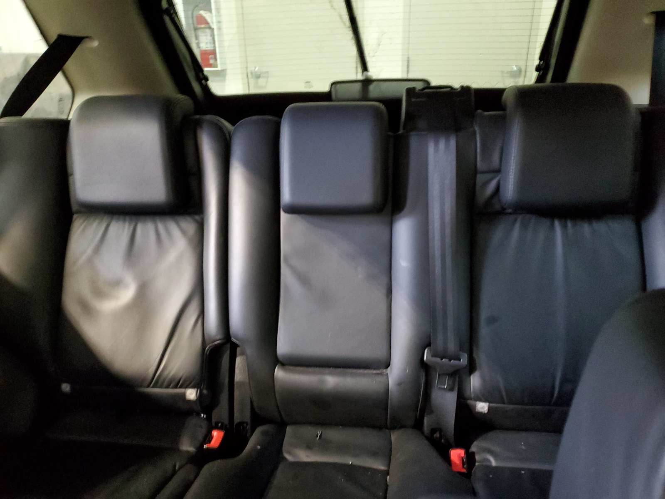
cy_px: 250
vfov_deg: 53.1
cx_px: 332
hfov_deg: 67.3
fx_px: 499
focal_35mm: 26
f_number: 1.5
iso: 506
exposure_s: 1/15
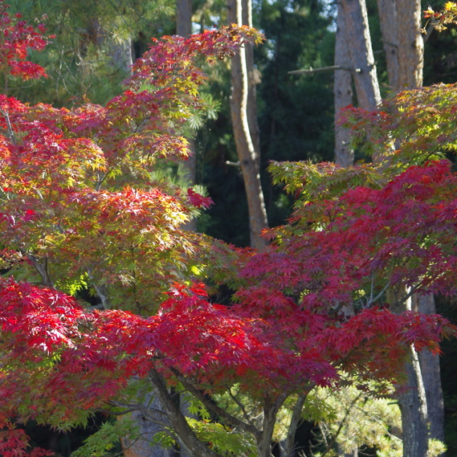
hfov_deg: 8.7
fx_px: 3017
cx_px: 128
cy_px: 243
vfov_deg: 8.7
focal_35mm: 202
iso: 200
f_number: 4
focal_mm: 88
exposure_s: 1/125
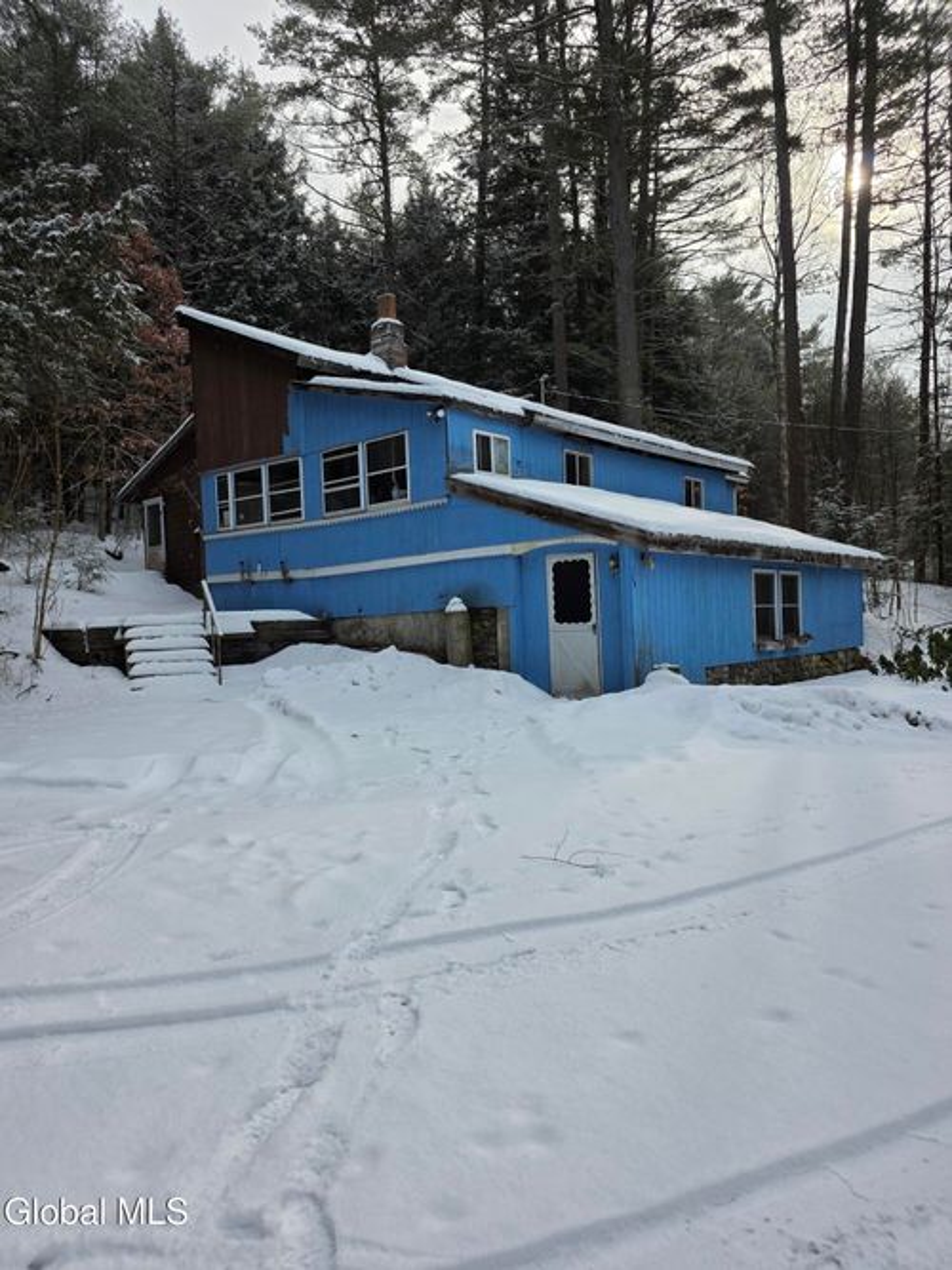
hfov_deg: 58.9
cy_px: 635
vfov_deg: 73.9
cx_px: 476
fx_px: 844
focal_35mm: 23
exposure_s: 1/2470
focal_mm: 6.3
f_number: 1.7
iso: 80
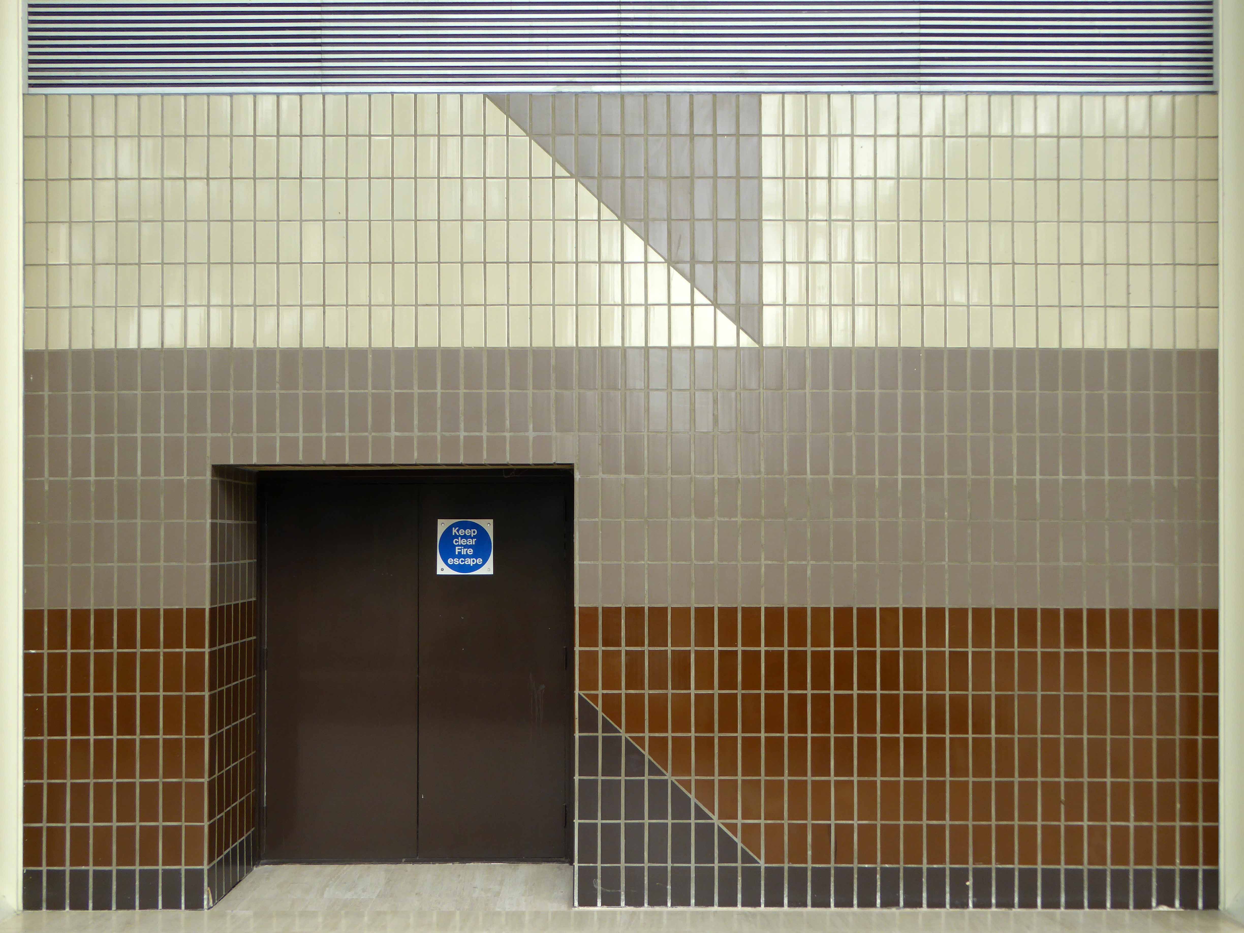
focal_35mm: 42
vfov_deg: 34.3
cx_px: 622
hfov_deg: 44.8
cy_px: 466
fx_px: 1509
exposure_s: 1/100
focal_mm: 7.2
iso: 100
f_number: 3.8
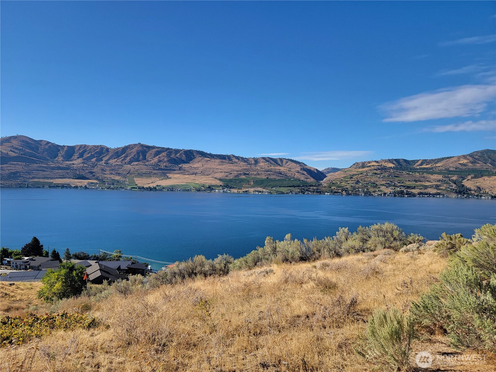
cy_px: 186
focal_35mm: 24
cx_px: 248
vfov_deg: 56.8
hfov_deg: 71.6
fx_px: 344
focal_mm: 6.7
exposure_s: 1/900
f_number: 1.8
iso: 16
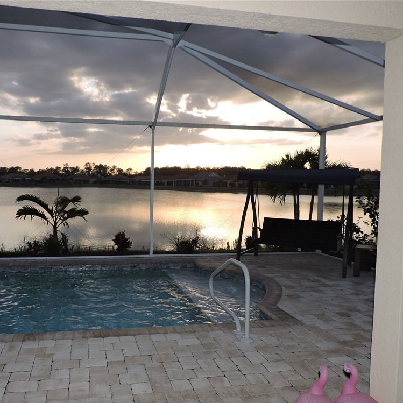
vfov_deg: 55.6
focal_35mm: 29
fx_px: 382
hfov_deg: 55.0
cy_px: 206
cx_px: 152
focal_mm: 4.3
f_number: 3
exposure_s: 1/400
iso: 100
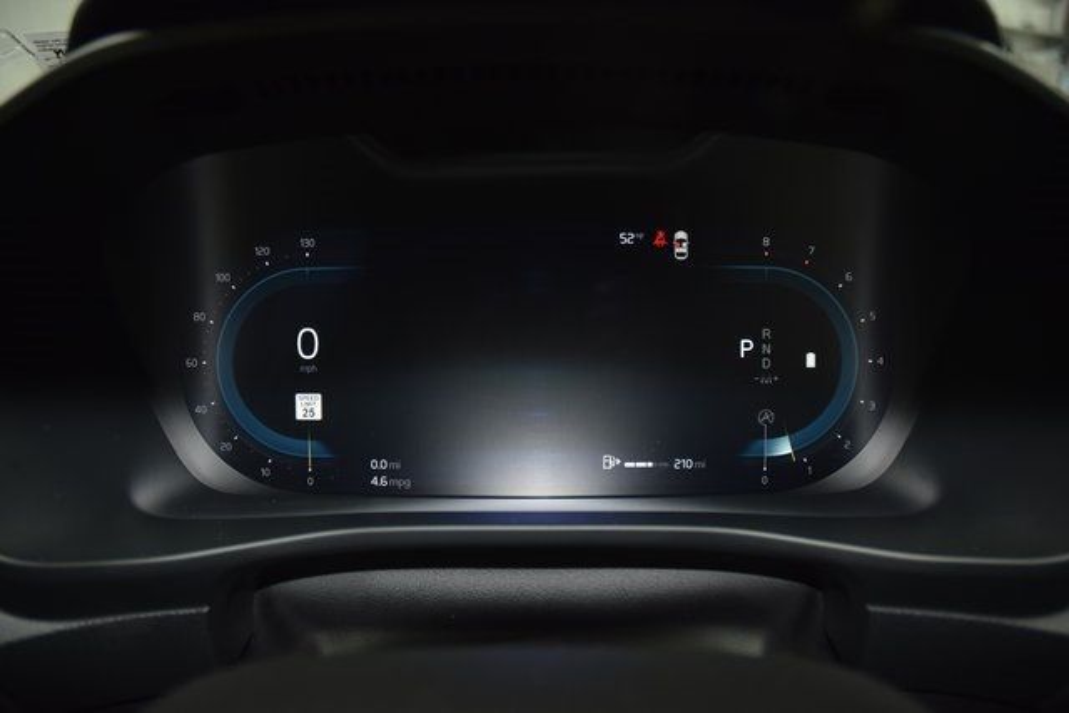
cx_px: 534
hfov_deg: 67.4
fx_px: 802
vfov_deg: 48.0
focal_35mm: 27
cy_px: 356
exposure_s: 1/40
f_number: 3.5
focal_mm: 18
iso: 560
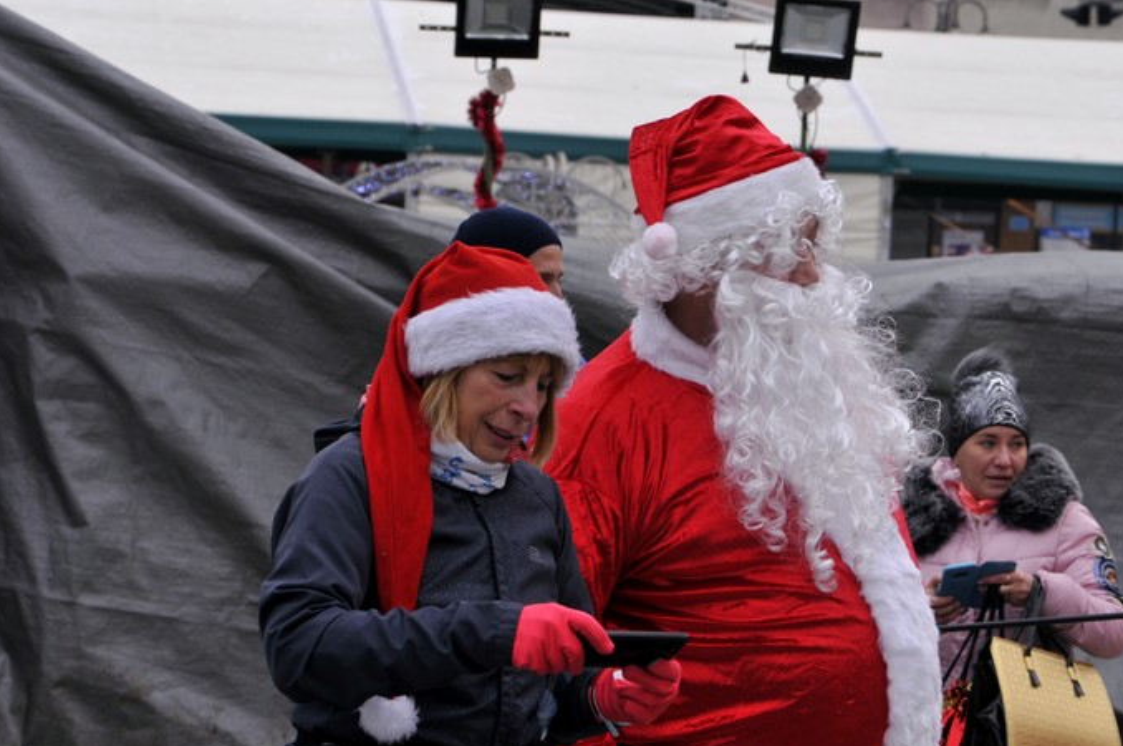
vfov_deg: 7.7
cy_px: 391
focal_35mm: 177
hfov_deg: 11.6
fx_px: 5513
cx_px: 689
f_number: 6.3
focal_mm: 80
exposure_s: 1/160
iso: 200
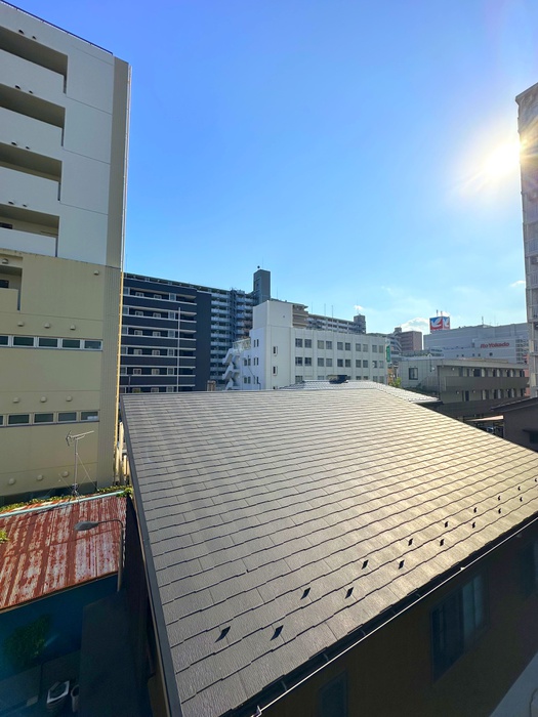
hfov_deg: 85.7
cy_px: 358
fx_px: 290
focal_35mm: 14
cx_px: 269
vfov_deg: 102.1
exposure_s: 1/3040
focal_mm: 2.22
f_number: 2.2
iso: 50
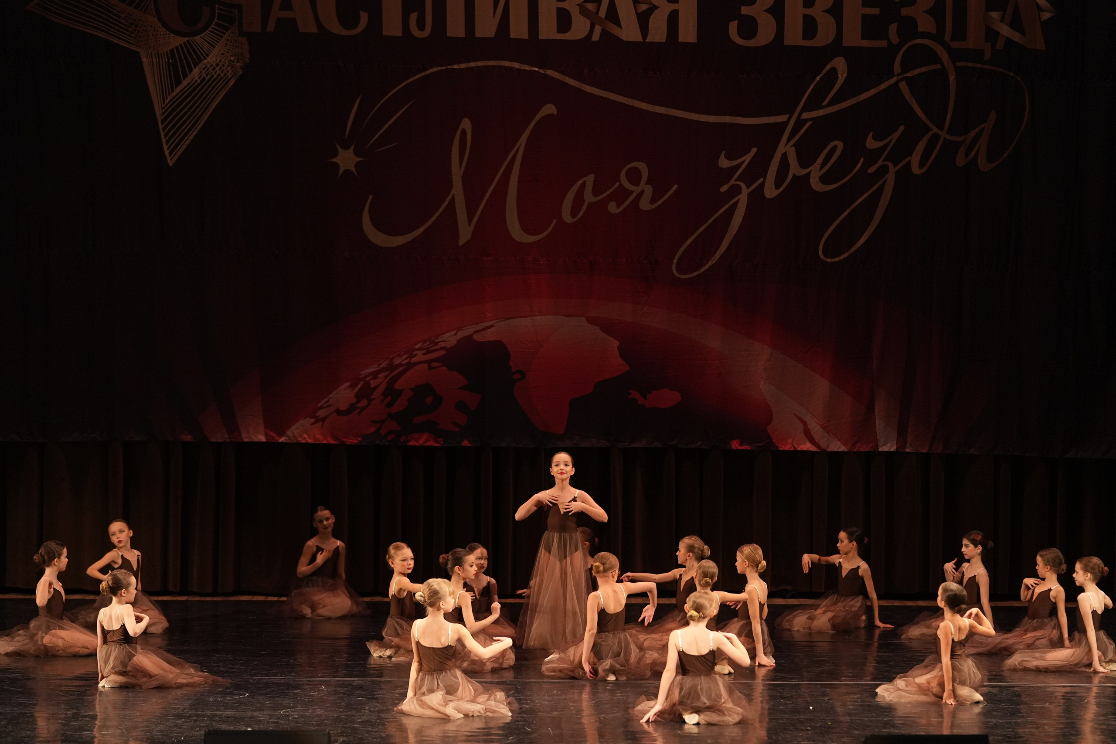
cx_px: 558
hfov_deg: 16.0
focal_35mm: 128
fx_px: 3968
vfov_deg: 10.7
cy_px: 372
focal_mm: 128
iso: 2000
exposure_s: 1/400
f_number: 2.8
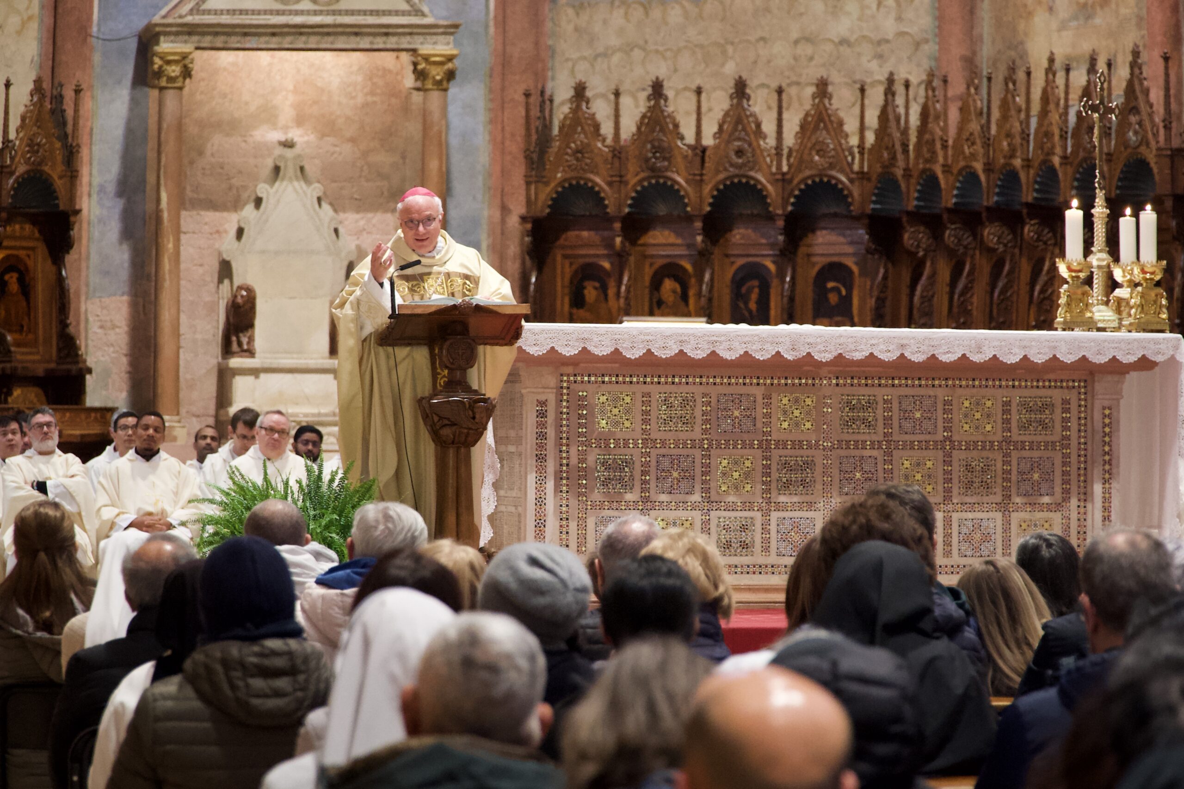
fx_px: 4340
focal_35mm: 132
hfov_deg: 15.5
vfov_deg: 10.4
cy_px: 394
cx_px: 592
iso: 5000
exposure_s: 1/125
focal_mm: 88
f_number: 4
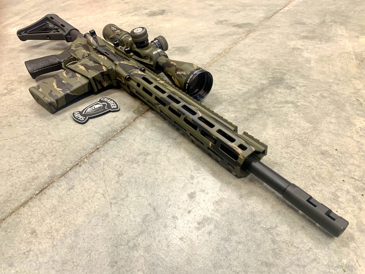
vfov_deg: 53.1
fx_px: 274
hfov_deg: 67.3
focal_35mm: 26
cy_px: 137
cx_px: 182
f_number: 1.8
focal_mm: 4.25
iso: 200
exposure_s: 1/60
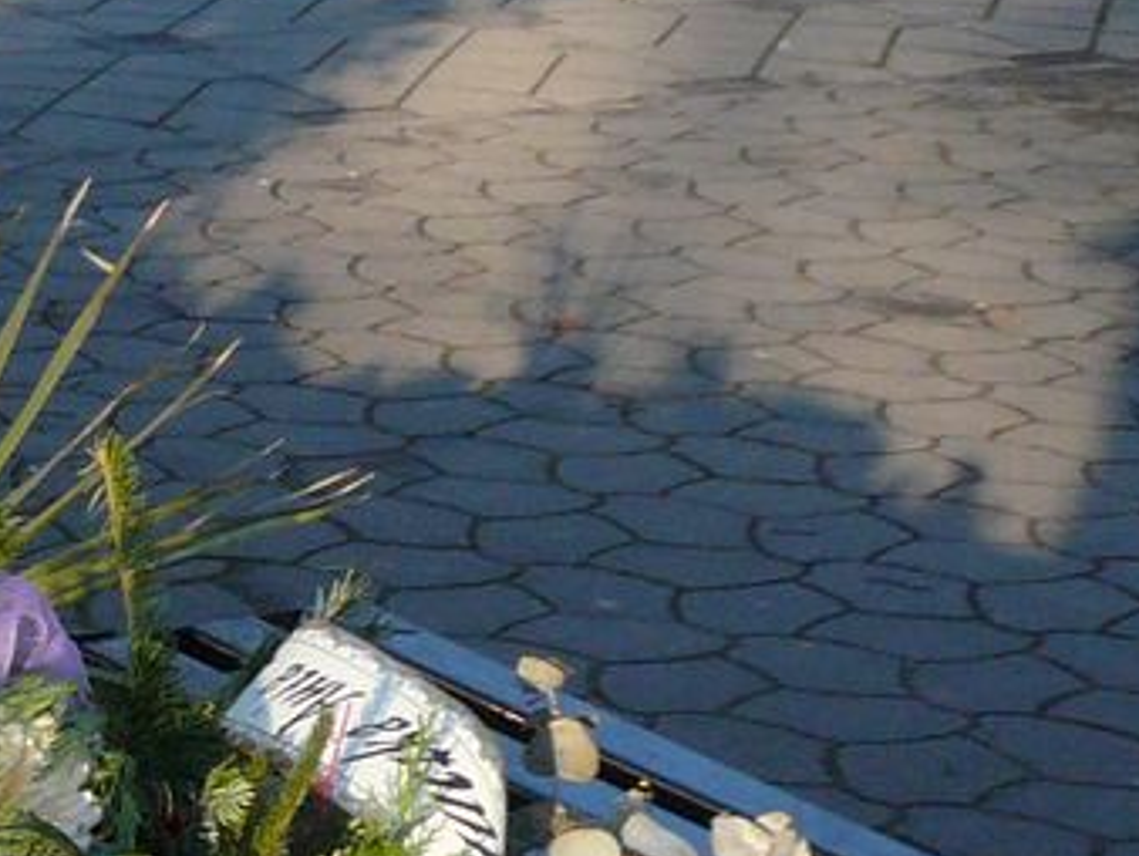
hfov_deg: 13.3
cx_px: -954
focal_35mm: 133
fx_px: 4379
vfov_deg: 10.9
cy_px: 1144
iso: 100
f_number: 2.9
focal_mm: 4.9
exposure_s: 1/400
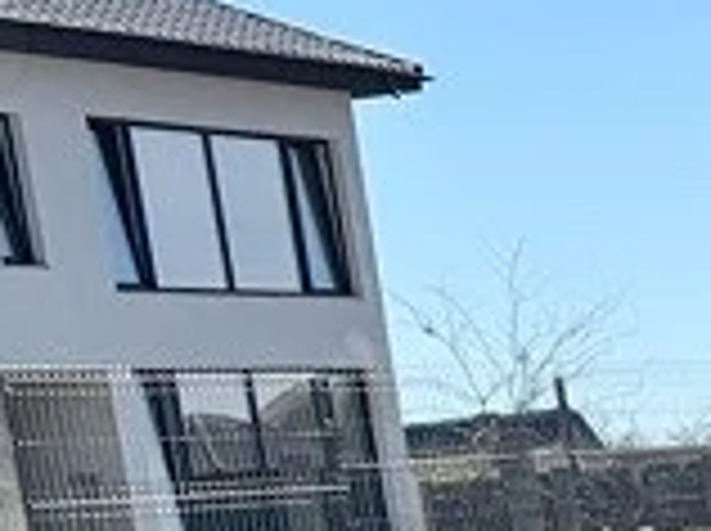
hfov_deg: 10.6
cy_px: 1130
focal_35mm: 165
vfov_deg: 8.4
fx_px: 3384
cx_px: 1593
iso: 50
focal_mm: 5.96
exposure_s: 1/4082
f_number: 1.6
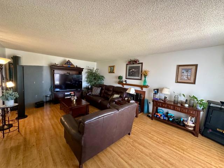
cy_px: 84
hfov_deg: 102.1
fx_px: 91
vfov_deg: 85.7
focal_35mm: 14
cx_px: 112
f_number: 2.2
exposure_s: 1/60
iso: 400
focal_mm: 2.22
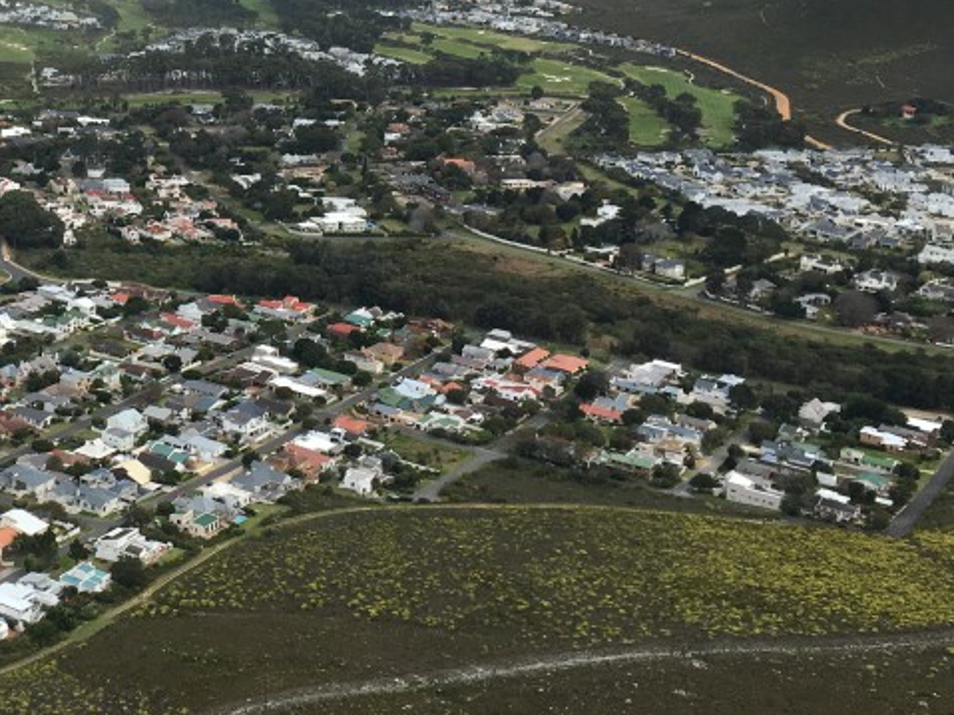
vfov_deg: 23.1
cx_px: 78
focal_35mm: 62
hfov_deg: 29.8
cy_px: 100
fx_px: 1708
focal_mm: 4.15
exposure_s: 1/1221
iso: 25
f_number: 2.2
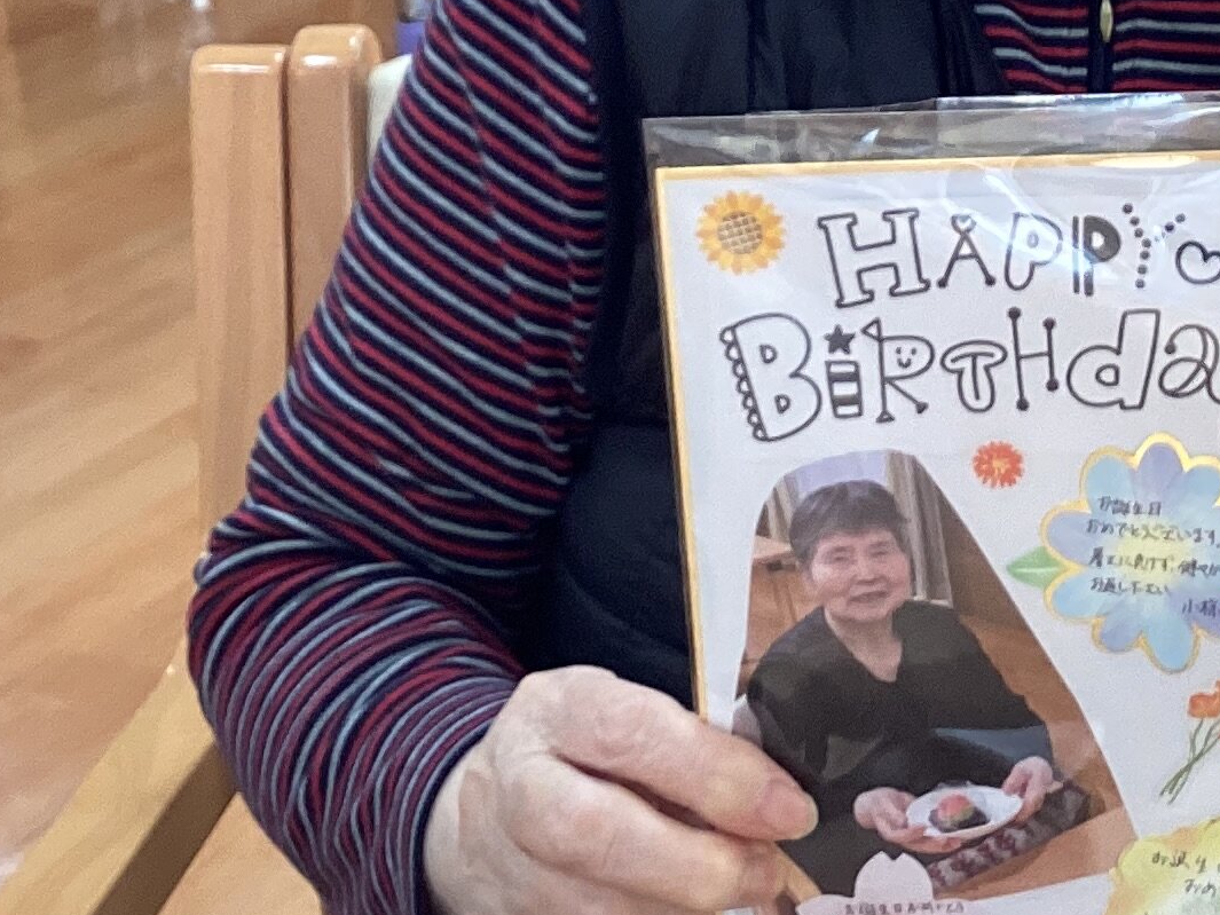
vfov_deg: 15.4
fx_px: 3349
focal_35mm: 95
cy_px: 79
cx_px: 1070
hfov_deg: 20.3
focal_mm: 3.3
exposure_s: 1/100
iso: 100
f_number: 2.4
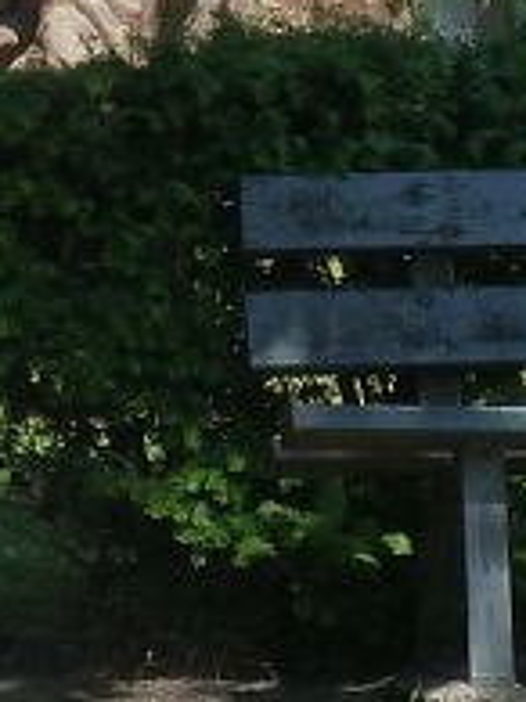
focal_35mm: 436
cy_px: 356
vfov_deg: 4.5
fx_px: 8843
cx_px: -294
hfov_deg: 3.4
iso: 125
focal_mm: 13.7
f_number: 4.2
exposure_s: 1/320
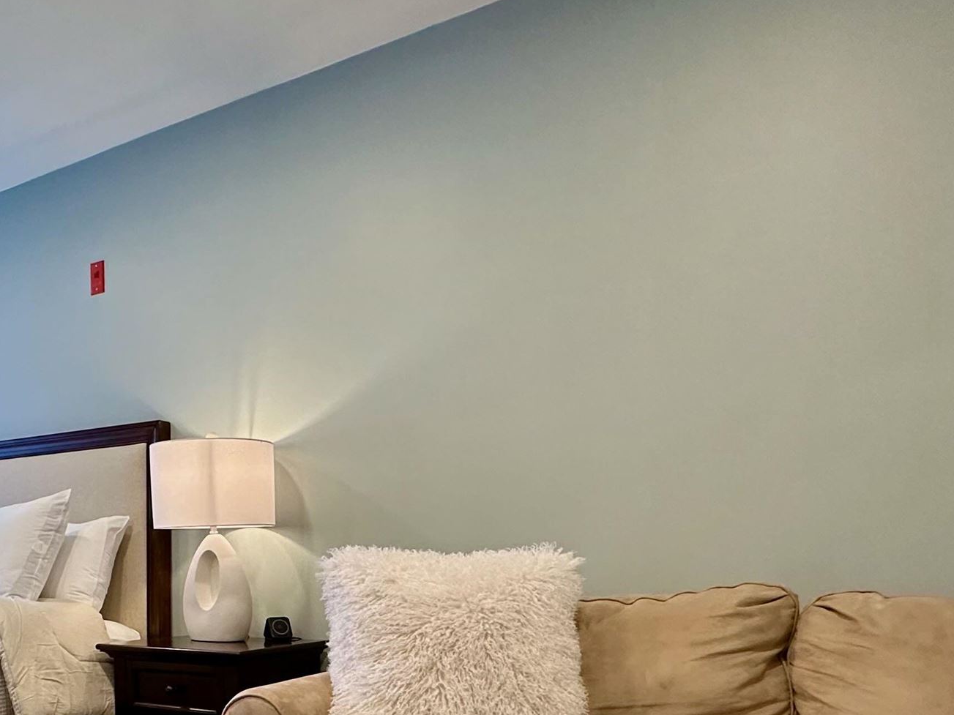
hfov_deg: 53.7
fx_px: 909
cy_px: 637
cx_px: 280
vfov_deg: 39.9
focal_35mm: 33
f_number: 2.2
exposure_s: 1/120
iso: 250
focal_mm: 2.22
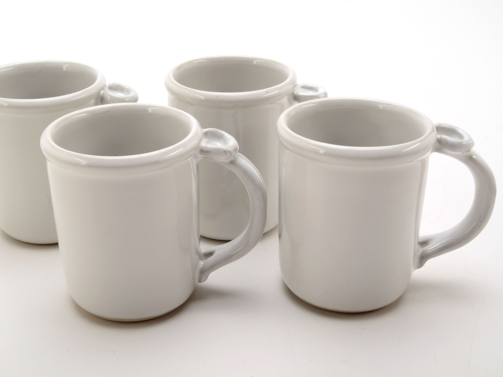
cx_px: 225
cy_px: 189
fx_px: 814
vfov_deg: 26.1
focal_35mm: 56
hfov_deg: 34.3
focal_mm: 34
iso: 100
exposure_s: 1/200
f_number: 22
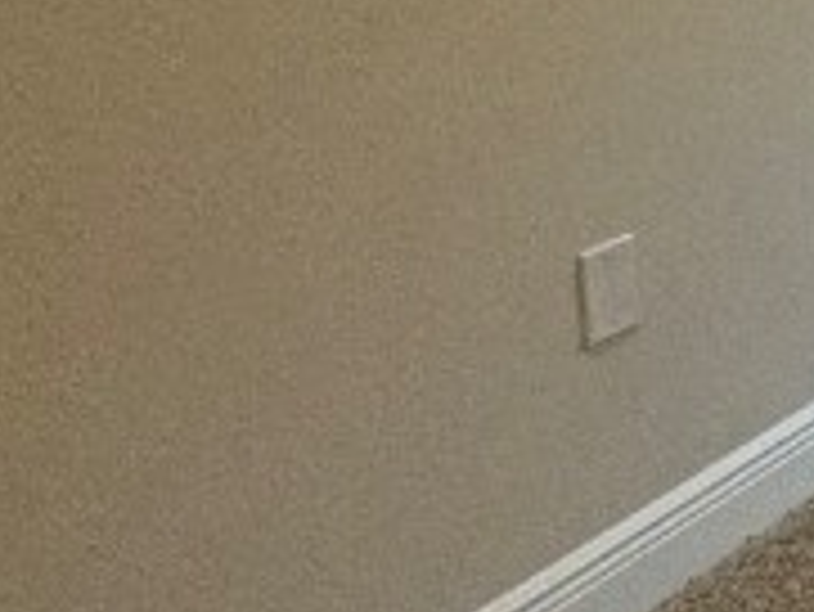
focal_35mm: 79
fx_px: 1859
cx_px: 2204
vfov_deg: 17.2
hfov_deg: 13.1
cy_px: -252
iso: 125
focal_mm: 2.22
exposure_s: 1/120
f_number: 2.2
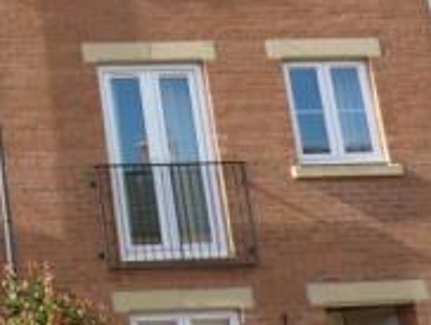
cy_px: 134
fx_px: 997
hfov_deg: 20.1
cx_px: -257
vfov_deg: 18.5
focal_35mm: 80
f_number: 4
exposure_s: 1/200
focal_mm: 4.1
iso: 80
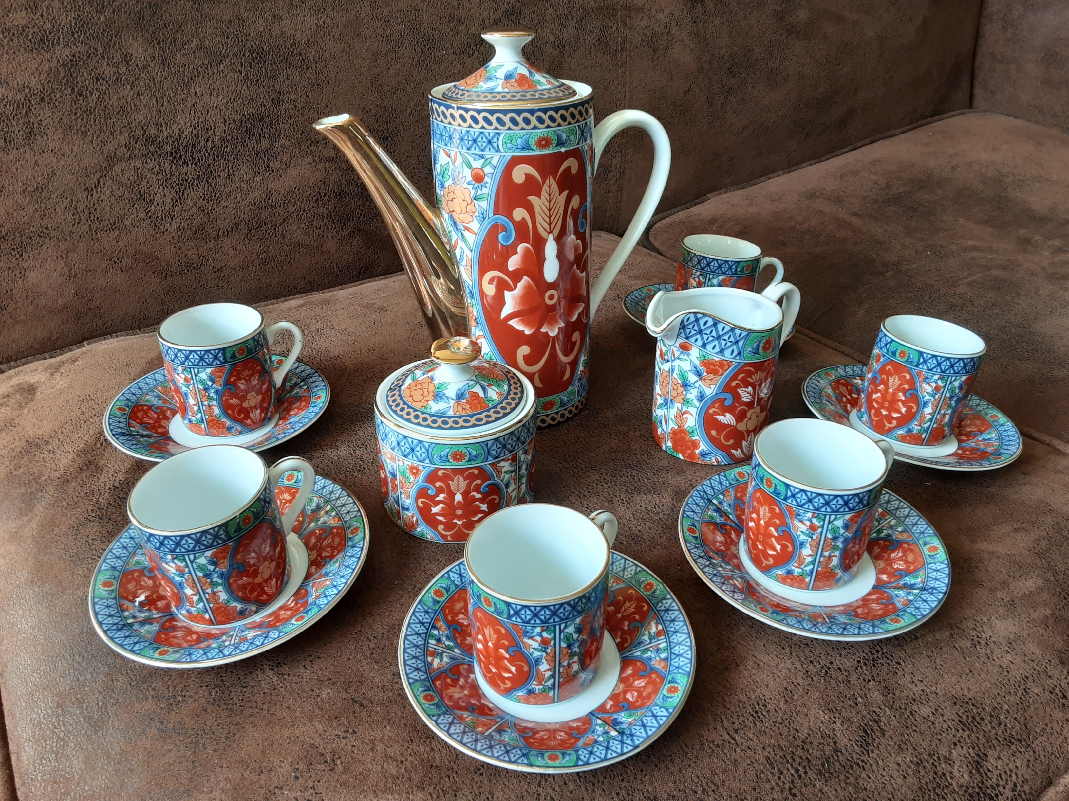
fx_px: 865
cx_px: 534
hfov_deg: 63.4
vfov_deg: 49.7
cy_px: 400
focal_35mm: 28
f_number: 1.9
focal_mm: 2.9
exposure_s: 1/50
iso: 50
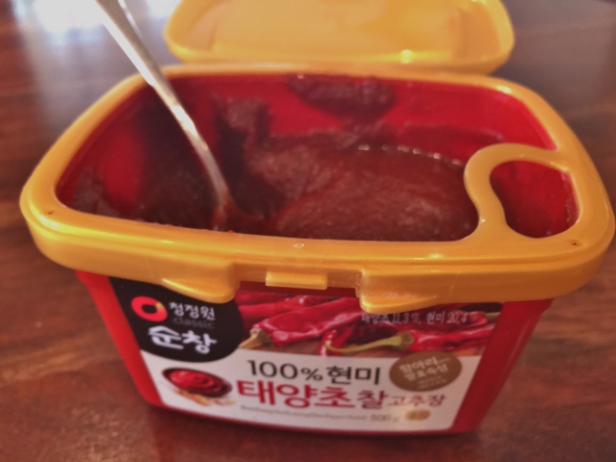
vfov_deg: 48.2
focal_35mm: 29
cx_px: 308
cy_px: 231
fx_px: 516
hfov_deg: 61.7
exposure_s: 1/15
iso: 100
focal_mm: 4.15
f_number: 2.2
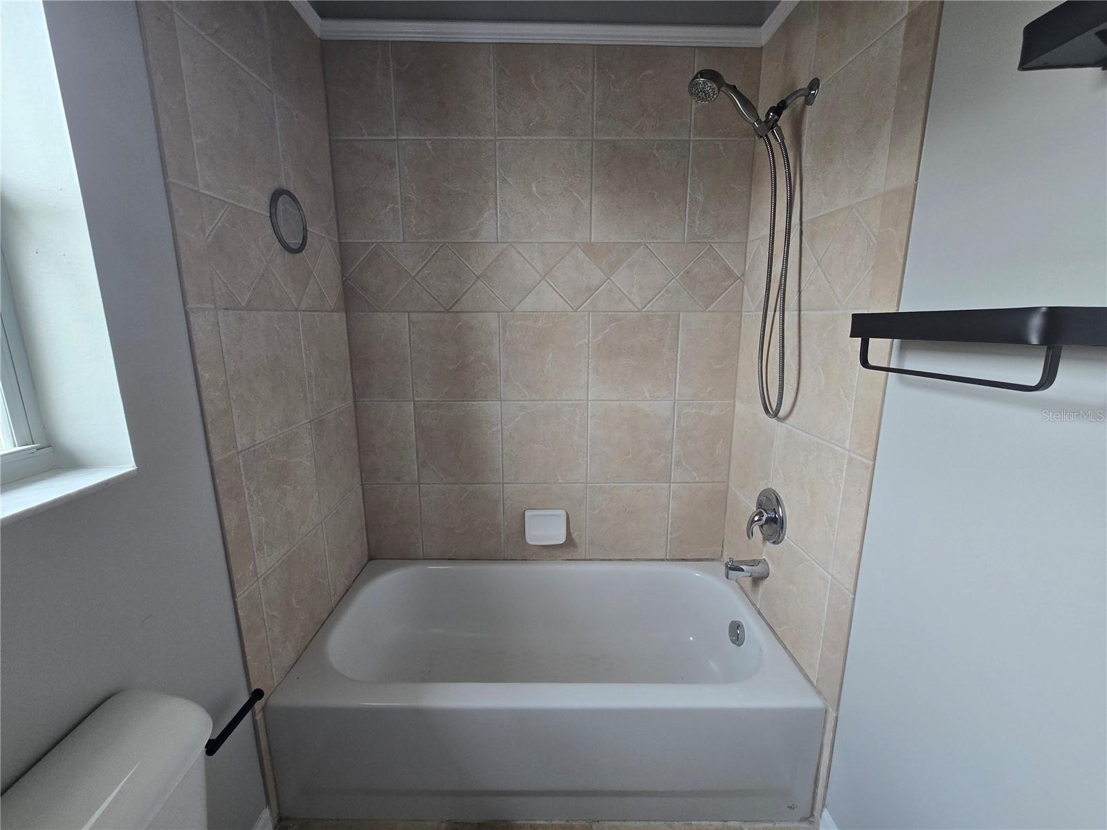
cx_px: 554
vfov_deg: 89.9
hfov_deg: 106.2
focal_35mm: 13
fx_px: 416
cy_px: 415
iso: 100
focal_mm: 2.2
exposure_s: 1/60
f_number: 2.2
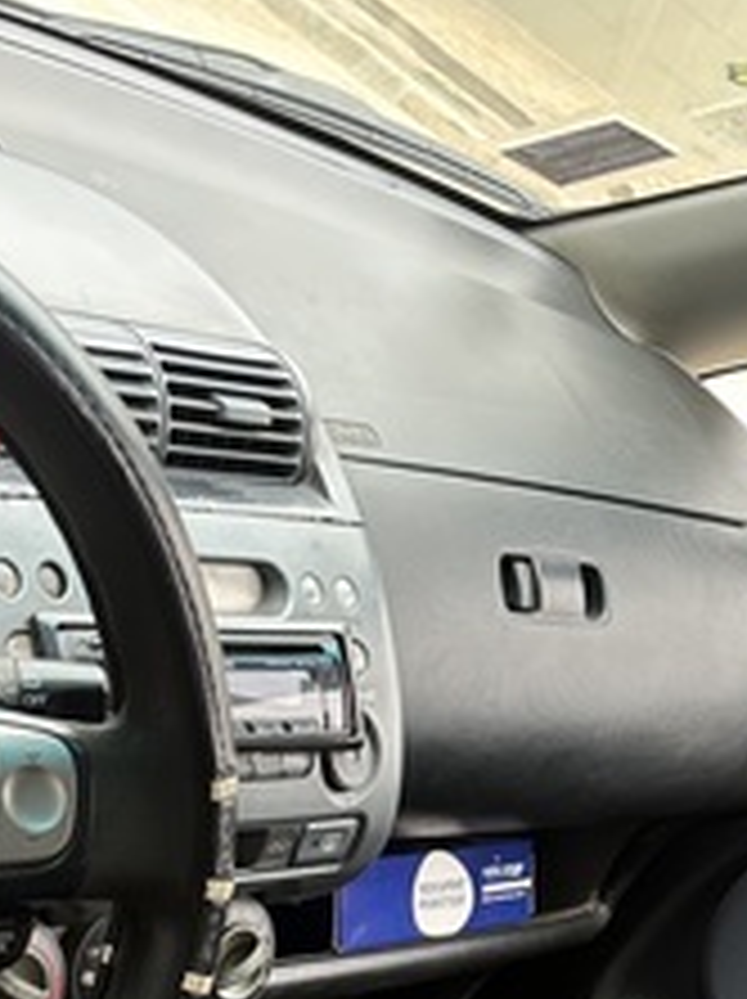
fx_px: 1874
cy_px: 1336
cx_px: 454
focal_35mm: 65
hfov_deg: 22.5
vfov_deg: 25.3
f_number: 1.78
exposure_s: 1/188
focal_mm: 6.86
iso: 80
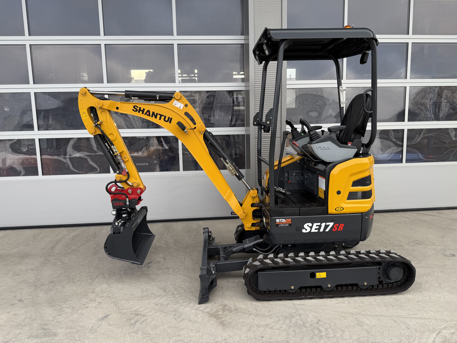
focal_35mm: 24
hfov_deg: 71.6
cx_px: 228
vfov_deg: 56.8
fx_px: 317
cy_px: 172
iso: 80
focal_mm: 6.76
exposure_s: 1/312
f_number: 1.78
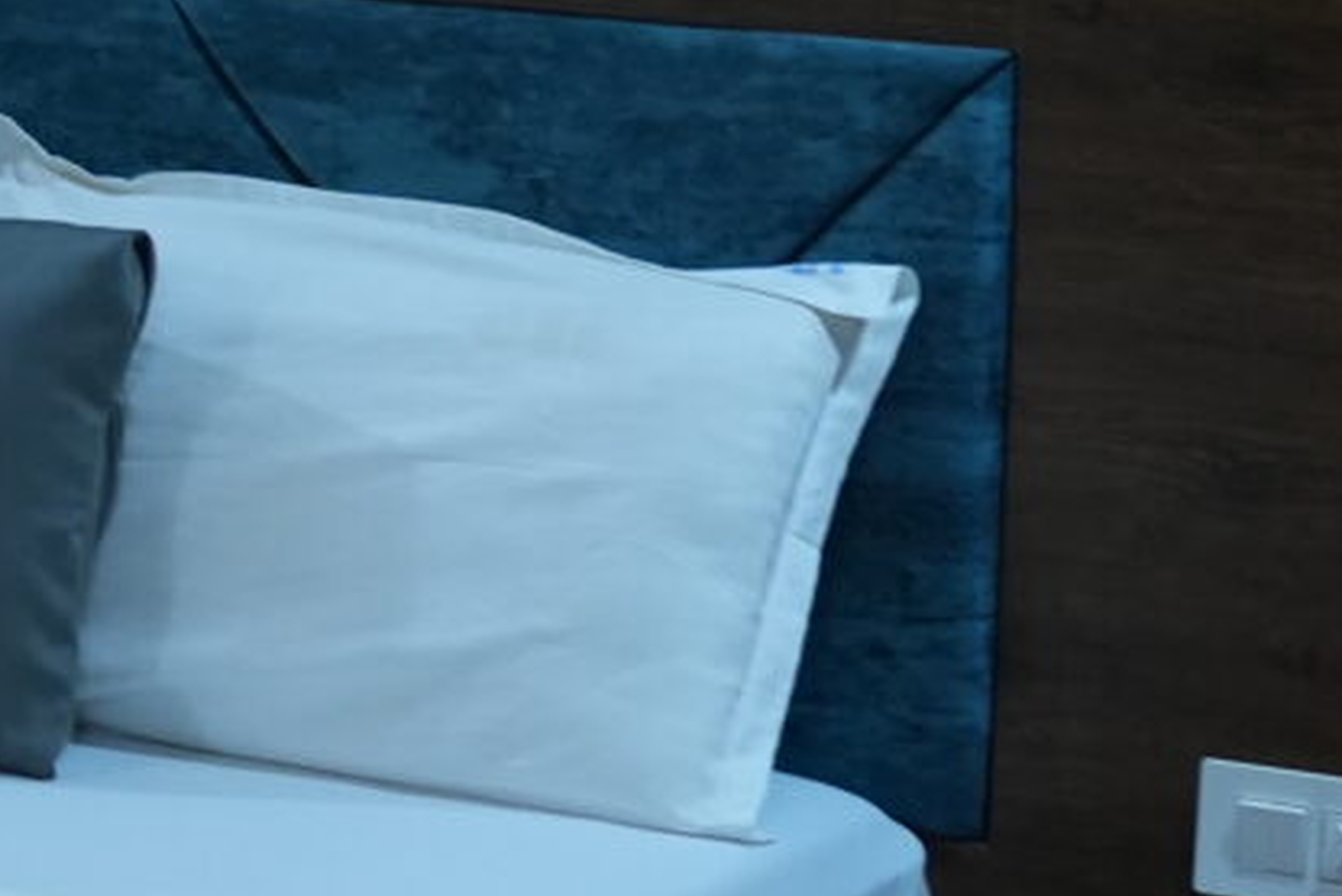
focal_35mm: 216
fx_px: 8054
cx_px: -1640
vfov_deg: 6.4
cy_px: 247
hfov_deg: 8.8
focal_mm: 35
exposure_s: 1/100
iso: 1000
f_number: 2.8
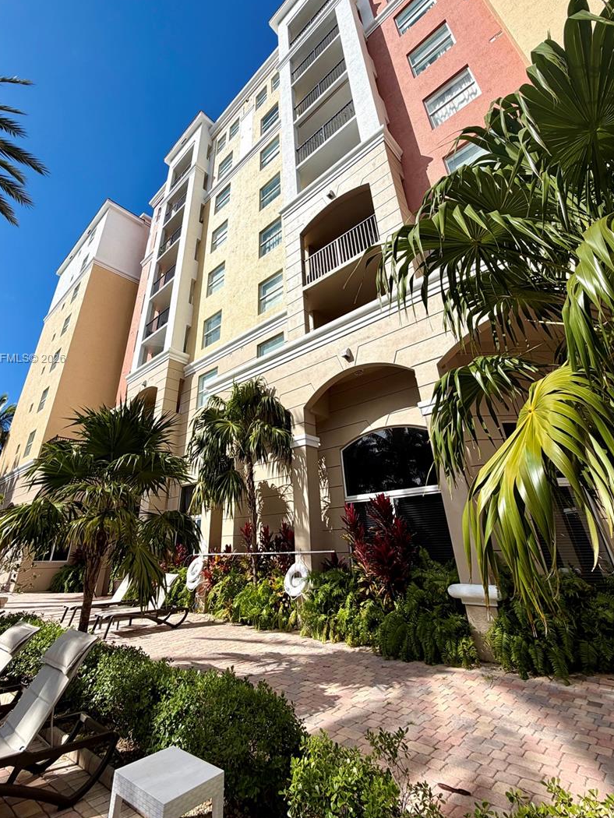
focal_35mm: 16
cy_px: 359
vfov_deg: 94.0
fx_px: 378
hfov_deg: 77.8
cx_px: 271
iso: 20
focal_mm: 2.22
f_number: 2.2
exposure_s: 1/1497
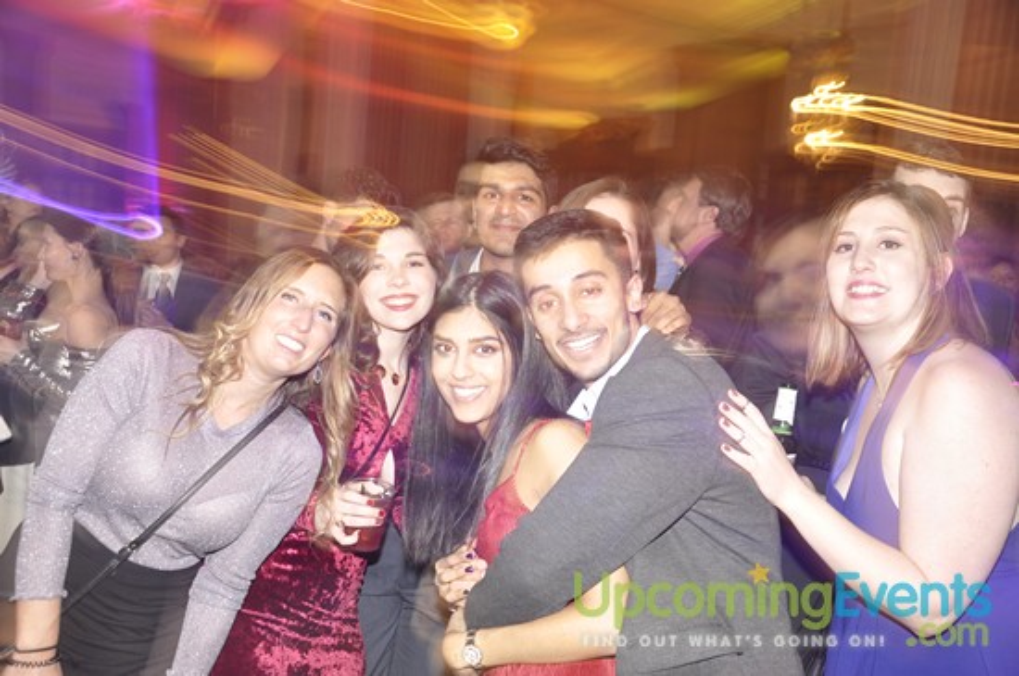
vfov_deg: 34.1
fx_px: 1102
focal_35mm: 39
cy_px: 338
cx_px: 510
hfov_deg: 49.6
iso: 400
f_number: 5
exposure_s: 1
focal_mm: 26
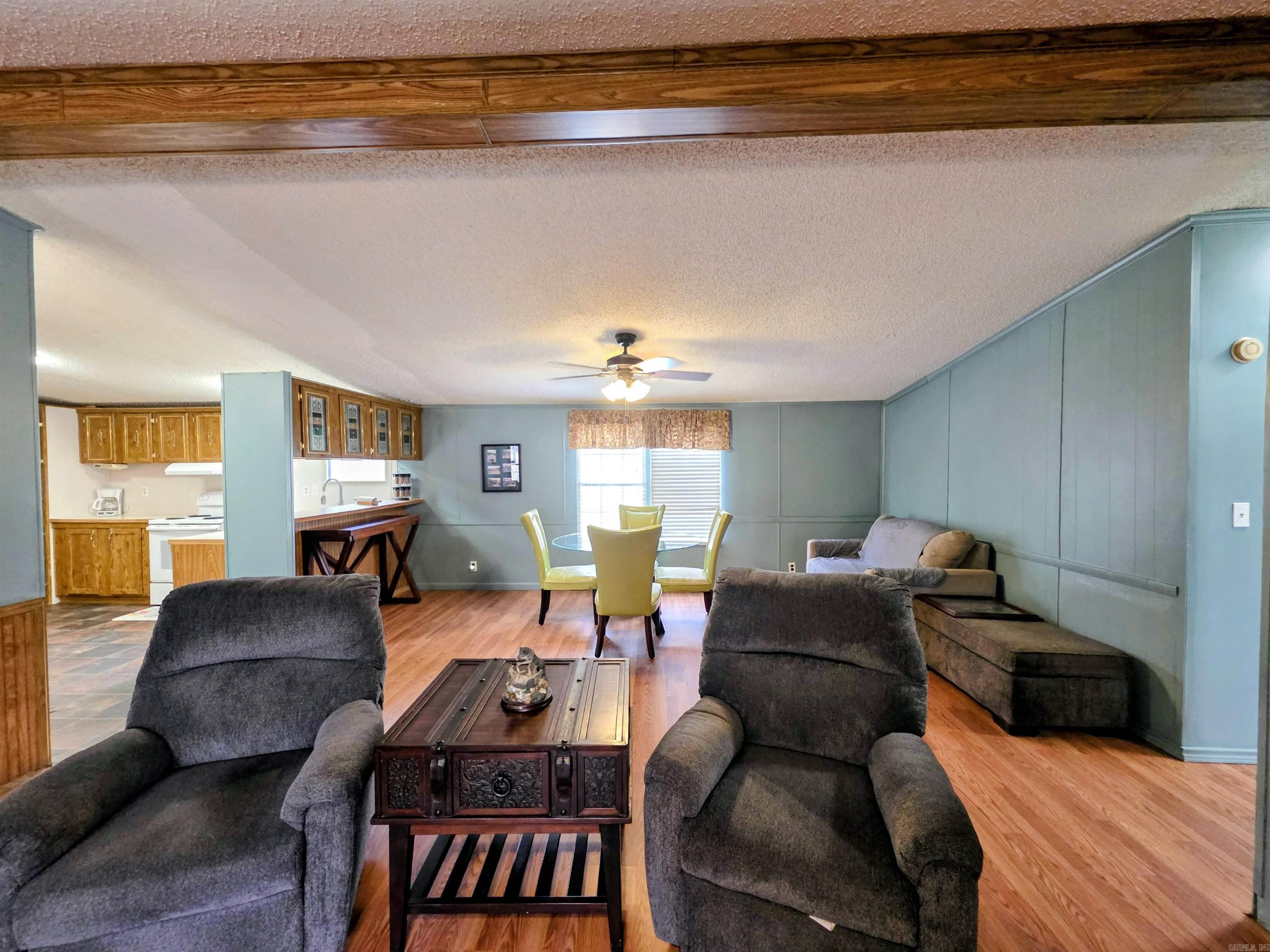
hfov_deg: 106.2
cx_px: 635
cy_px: 476
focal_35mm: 13
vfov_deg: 89.9
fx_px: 477
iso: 640
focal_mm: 2.2
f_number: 1.9
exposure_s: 1/60
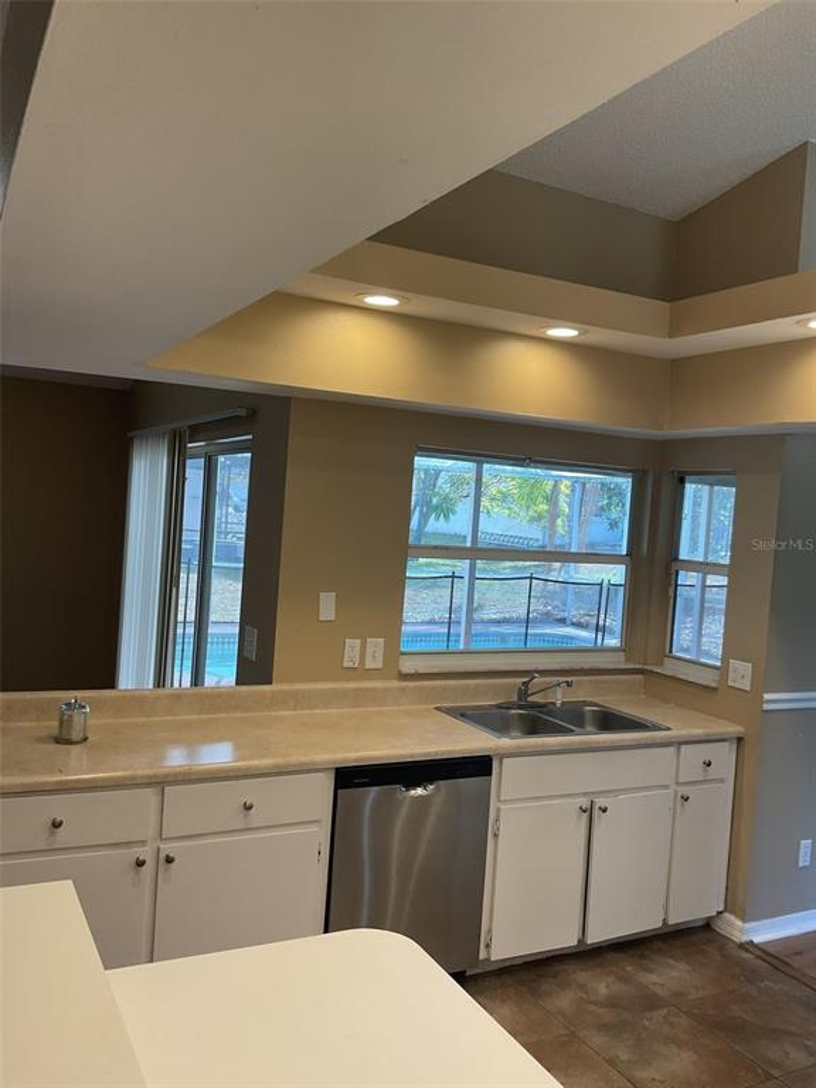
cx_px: 408
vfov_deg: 61.7
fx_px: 911
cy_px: 544
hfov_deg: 48.2
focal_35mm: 29
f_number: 1.8
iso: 64
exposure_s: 1/120
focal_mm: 3
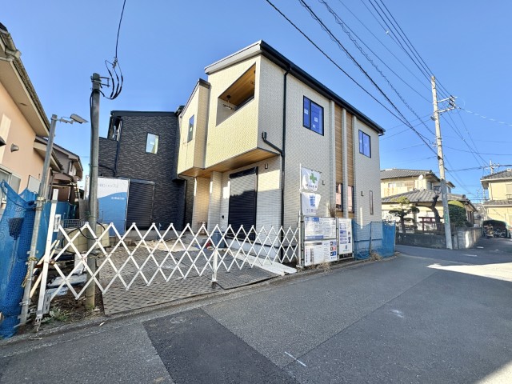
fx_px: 207
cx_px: 256
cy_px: 192
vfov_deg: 85.7
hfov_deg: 102.1
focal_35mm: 14
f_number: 2.2
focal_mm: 2.22
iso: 64
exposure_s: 1/868
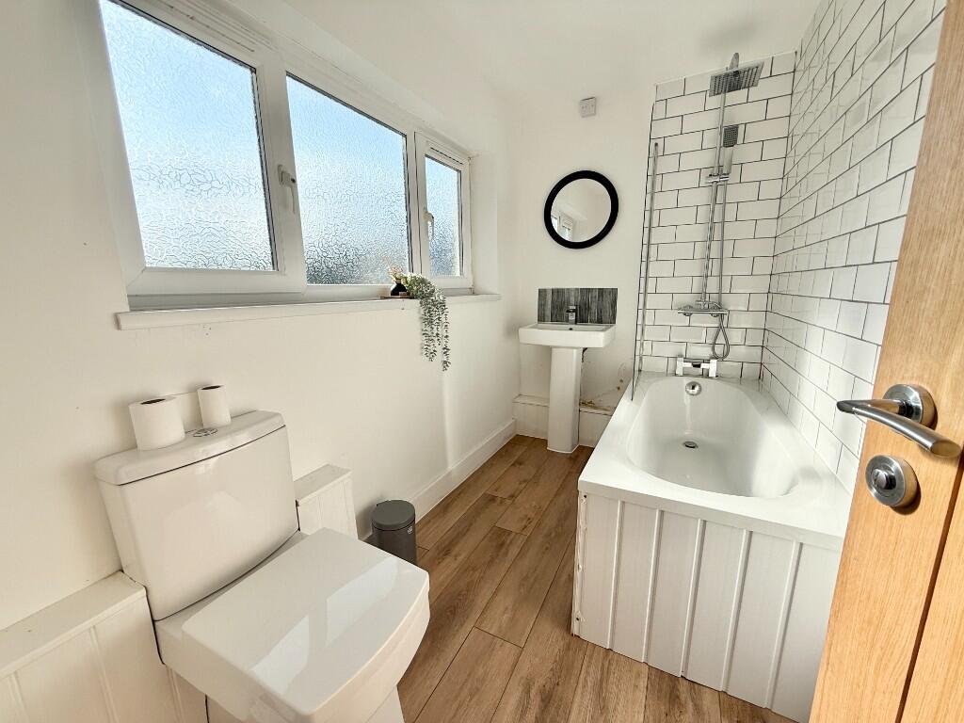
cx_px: 482
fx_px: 390
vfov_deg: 85.7
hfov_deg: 102.1
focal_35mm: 14
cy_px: 362
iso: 64
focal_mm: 2.22
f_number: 2.2
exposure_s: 1/1068
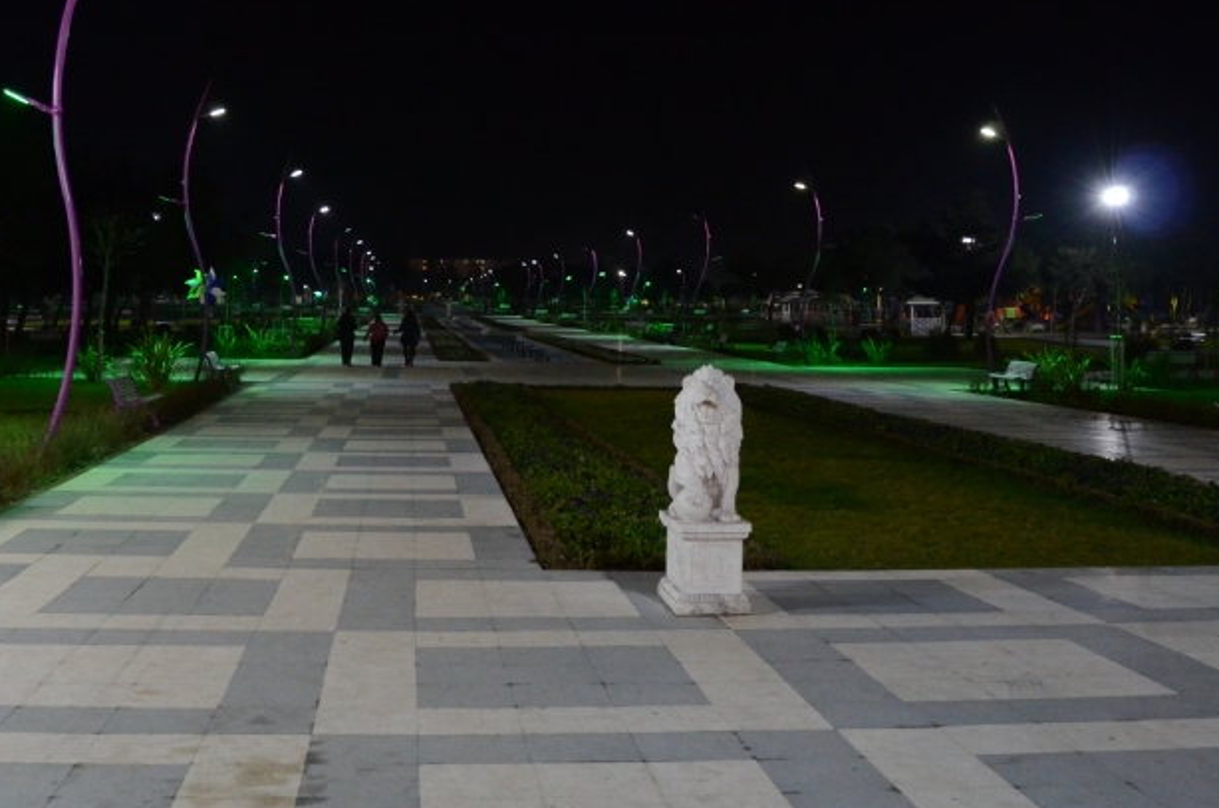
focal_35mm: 45
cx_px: 486
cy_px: 310
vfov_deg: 29.7
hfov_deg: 43.5
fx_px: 1521
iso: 2500
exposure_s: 1/50
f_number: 3.5
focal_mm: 18
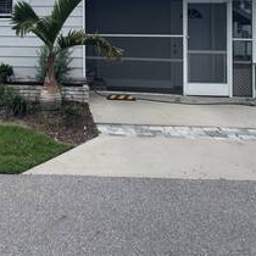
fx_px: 469
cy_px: 27
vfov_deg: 29.3
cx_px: 15
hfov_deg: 29.0
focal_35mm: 56
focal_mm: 4.2
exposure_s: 1/5051
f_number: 1.6
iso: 32
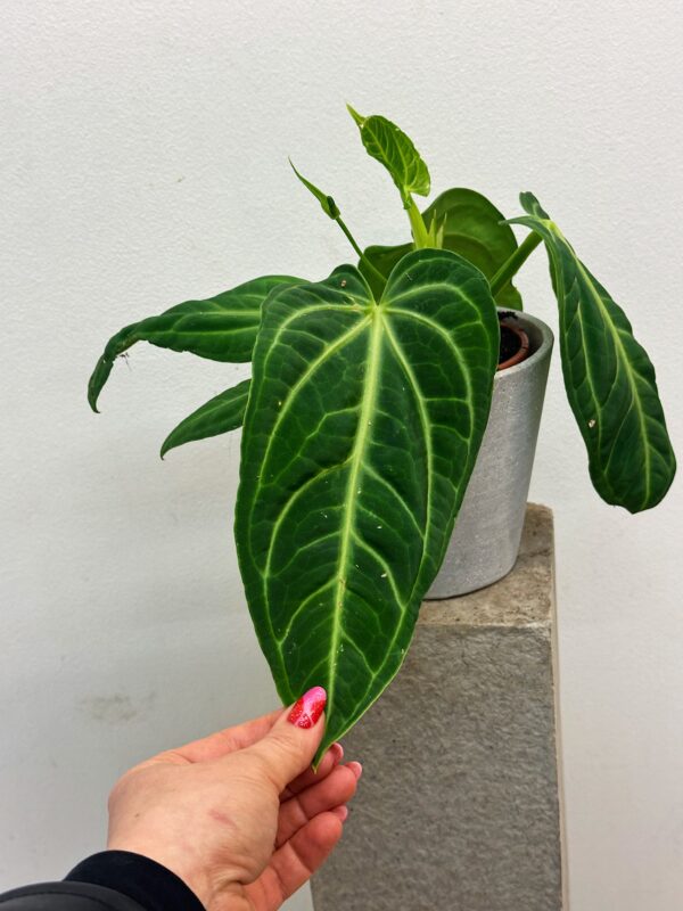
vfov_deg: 39.7
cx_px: 342
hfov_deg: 30.3
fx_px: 1263
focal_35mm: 48
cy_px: 456
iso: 100
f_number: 1.78
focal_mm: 6.86
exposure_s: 1/50
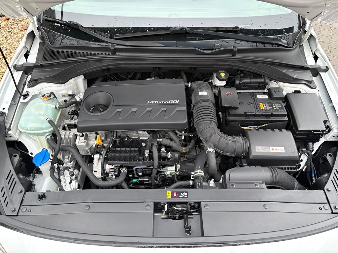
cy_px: 126
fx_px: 254
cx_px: 169
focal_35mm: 26
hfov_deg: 67.3
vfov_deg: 53.1
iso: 500
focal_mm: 5.96
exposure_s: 1/56
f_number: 1.6
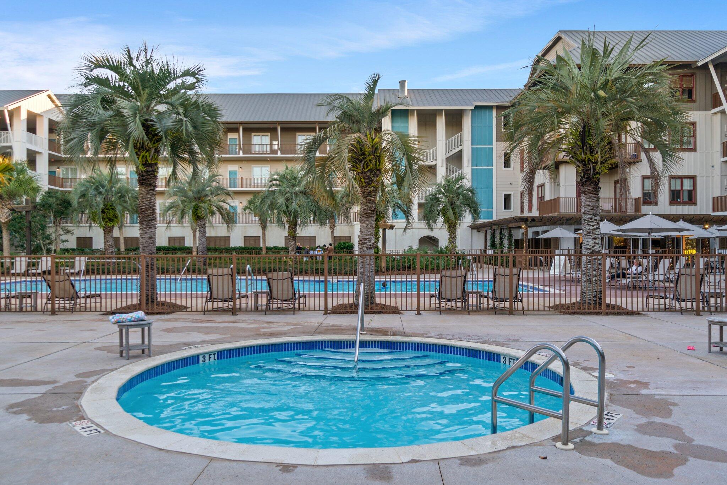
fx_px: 545
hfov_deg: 67.4
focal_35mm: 27
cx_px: 364
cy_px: 242
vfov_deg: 47.9
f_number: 4
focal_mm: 18
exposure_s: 1/30
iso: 100
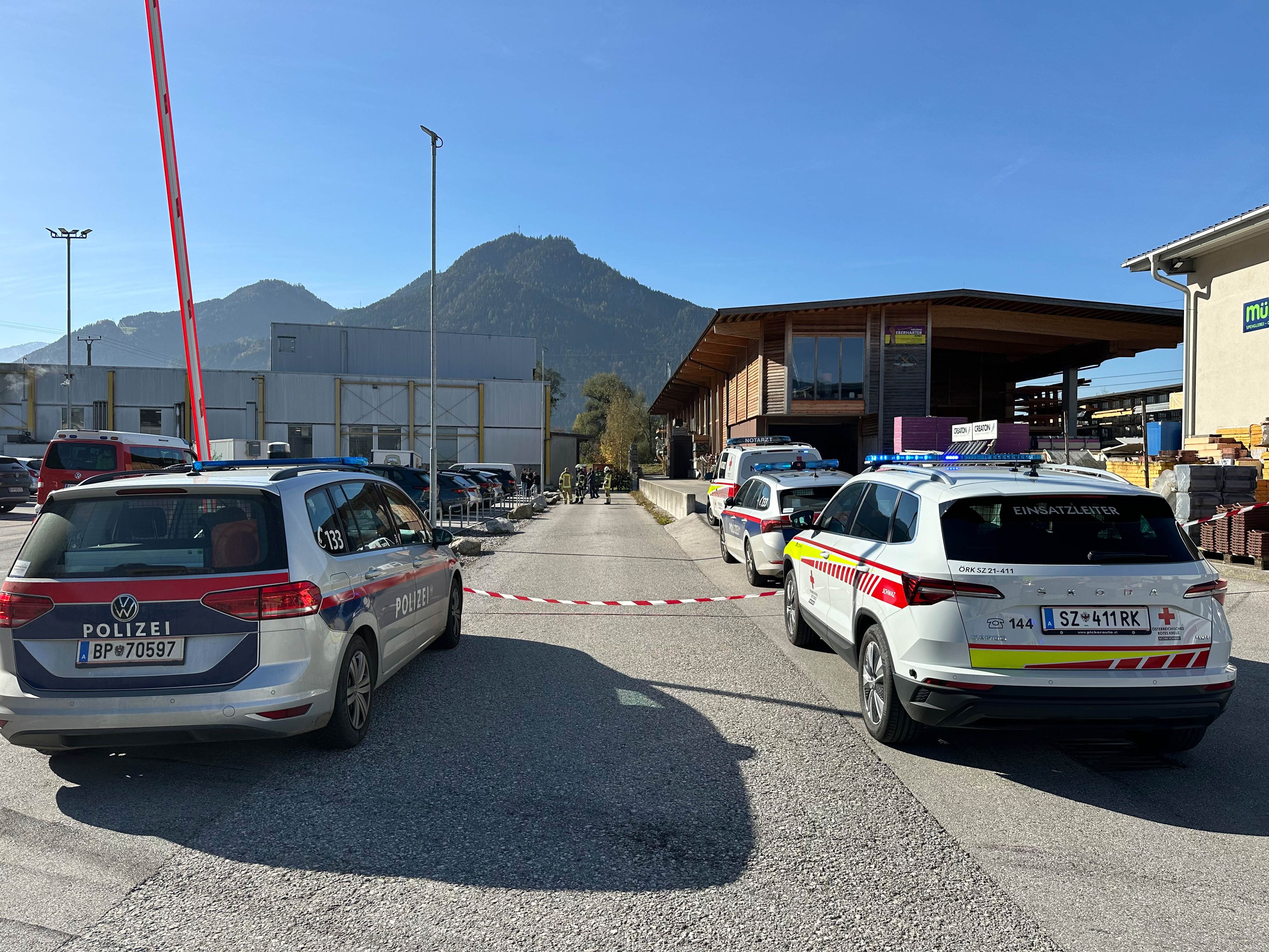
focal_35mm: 24
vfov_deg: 56.8
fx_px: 880
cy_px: 476
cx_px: 634
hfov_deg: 71.6
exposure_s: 1/4184
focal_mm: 6.86
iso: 80
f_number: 1.78
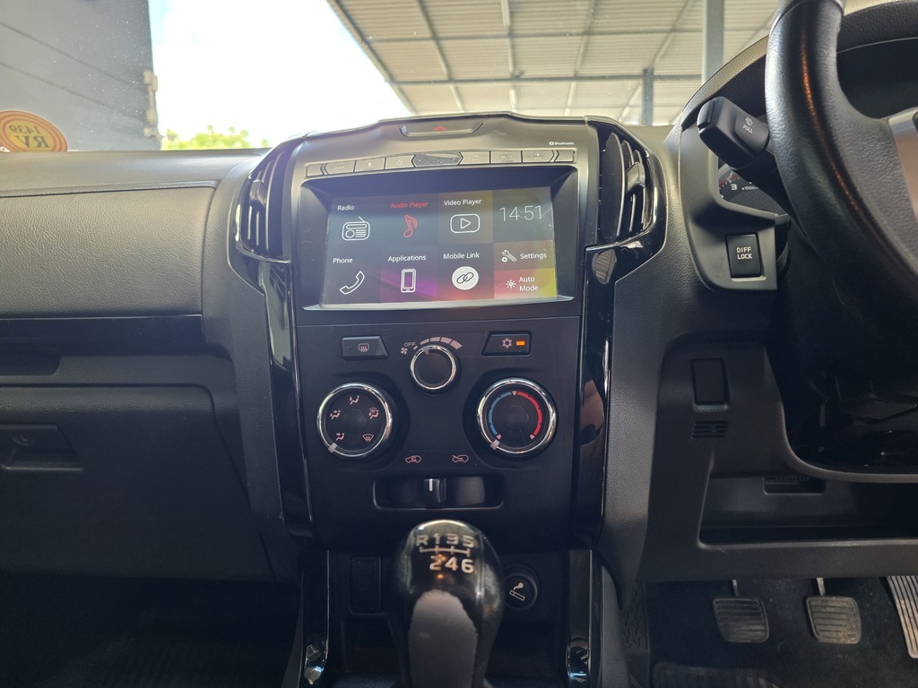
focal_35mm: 23
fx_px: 610
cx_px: 459
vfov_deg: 58.9
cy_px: 344
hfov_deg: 73.9
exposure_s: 1/100
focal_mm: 6.25
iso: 400
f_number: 1.7
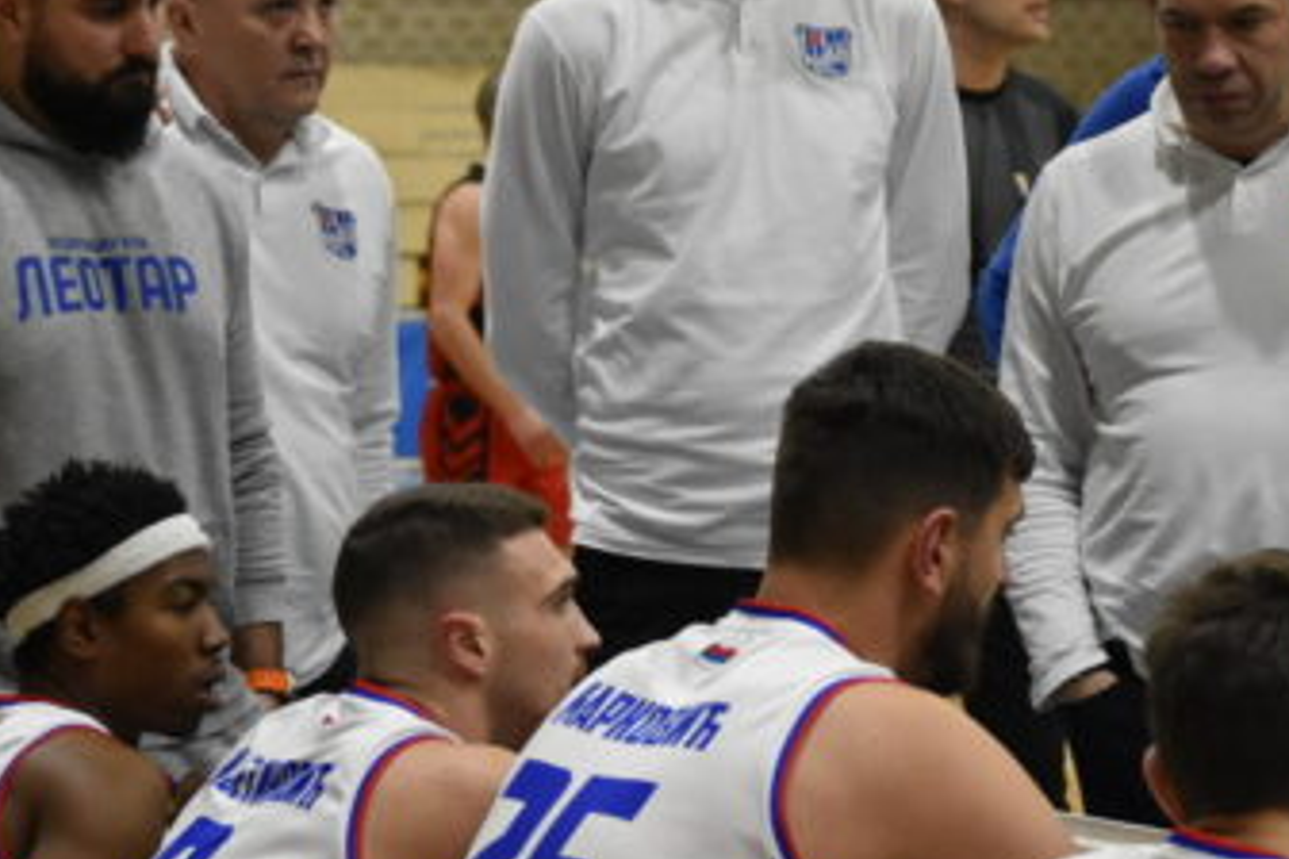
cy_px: 437
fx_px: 5799
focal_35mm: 162
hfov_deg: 12.5
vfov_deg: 8.5
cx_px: 1254
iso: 2800
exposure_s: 1/500
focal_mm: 55
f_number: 4
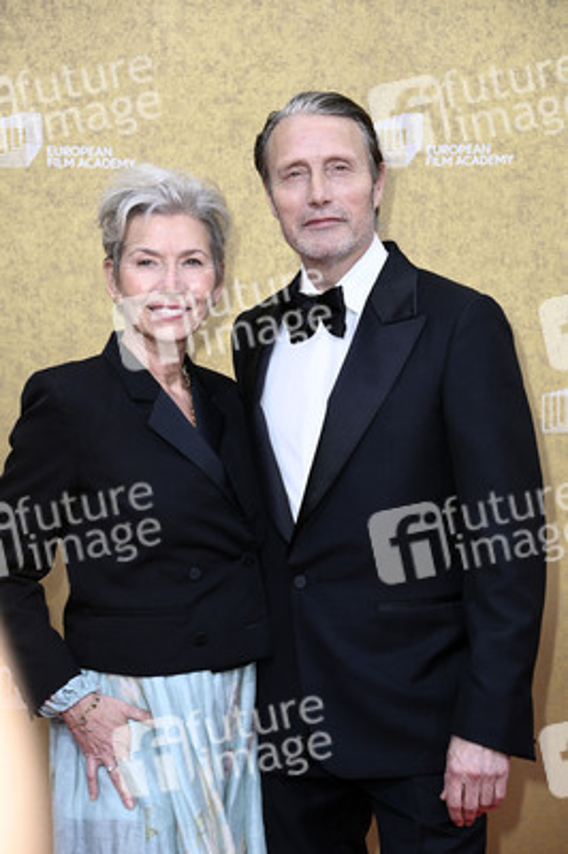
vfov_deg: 20.4
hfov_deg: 13.7
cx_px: 284
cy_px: 427
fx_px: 2371
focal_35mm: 100
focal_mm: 100
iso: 1000
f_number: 5.6
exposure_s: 1/250
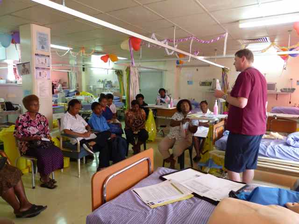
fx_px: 216
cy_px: 112
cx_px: 150
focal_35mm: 25
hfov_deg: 69.4
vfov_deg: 54.9
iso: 400
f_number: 2.8
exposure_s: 1/40
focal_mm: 4.5
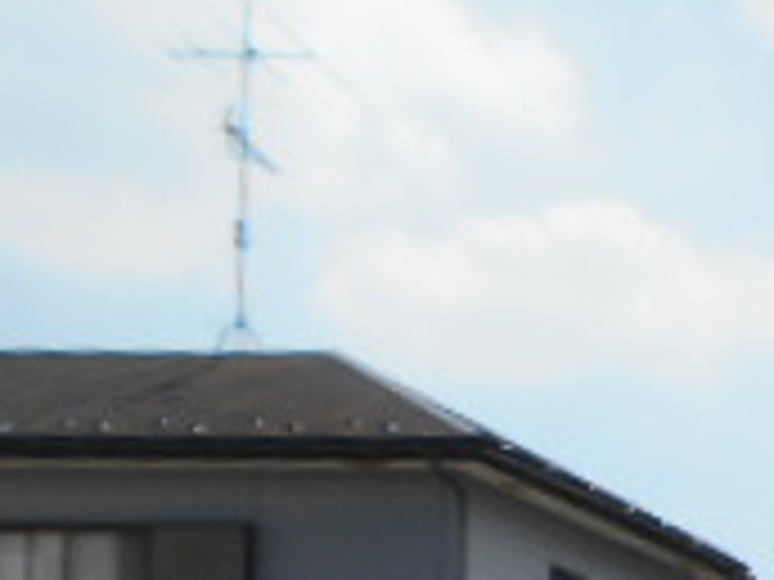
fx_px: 2169
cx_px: 1386
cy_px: 1048
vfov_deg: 13.6
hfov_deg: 16.8
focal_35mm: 97
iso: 80
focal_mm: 4.6
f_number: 3.2
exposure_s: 1/1000
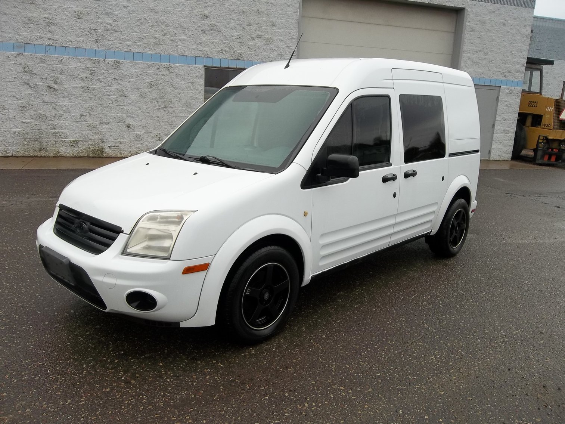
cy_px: 212
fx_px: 441
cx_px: 282
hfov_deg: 65.3
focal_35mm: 27
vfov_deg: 51.4
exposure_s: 1/200
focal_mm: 4.9
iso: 80
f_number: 3.5
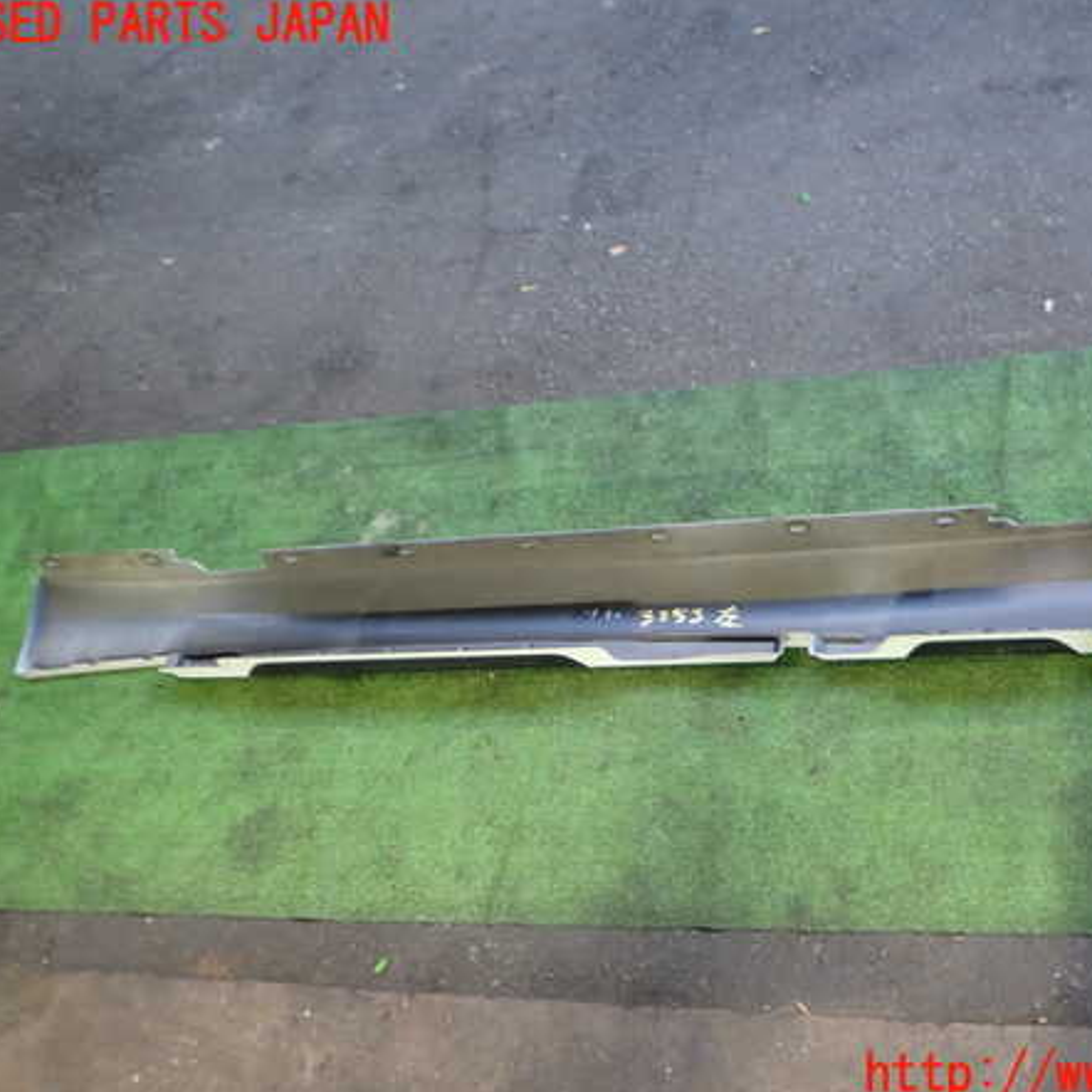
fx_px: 1285
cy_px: 551
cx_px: 682
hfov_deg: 45.7
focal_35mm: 36
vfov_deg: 46.0
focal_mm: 5.4
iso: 200
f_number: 2.3
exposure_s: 1/60
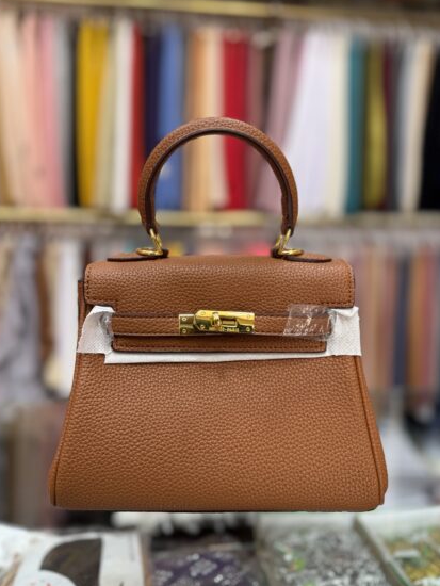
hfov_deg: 54.9
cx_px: 213
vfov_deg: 69.4
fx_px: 423
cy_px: 298
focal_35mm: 25
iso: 125
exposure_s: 1/121
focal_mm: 6.76
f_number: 1.78
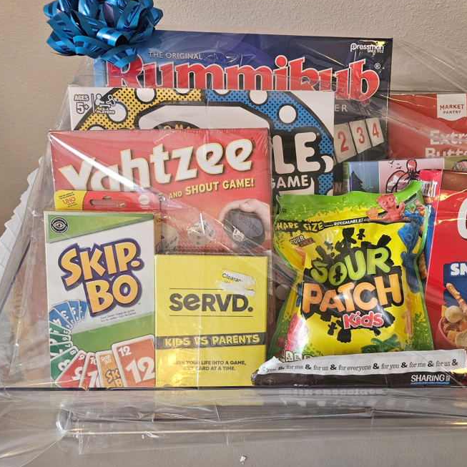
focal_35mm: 28
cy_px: 231
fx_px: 427
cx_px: 315
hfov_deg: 56.0
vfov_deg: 57.3
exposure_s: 1/120
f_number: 1.8
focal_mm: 5.4
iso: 640
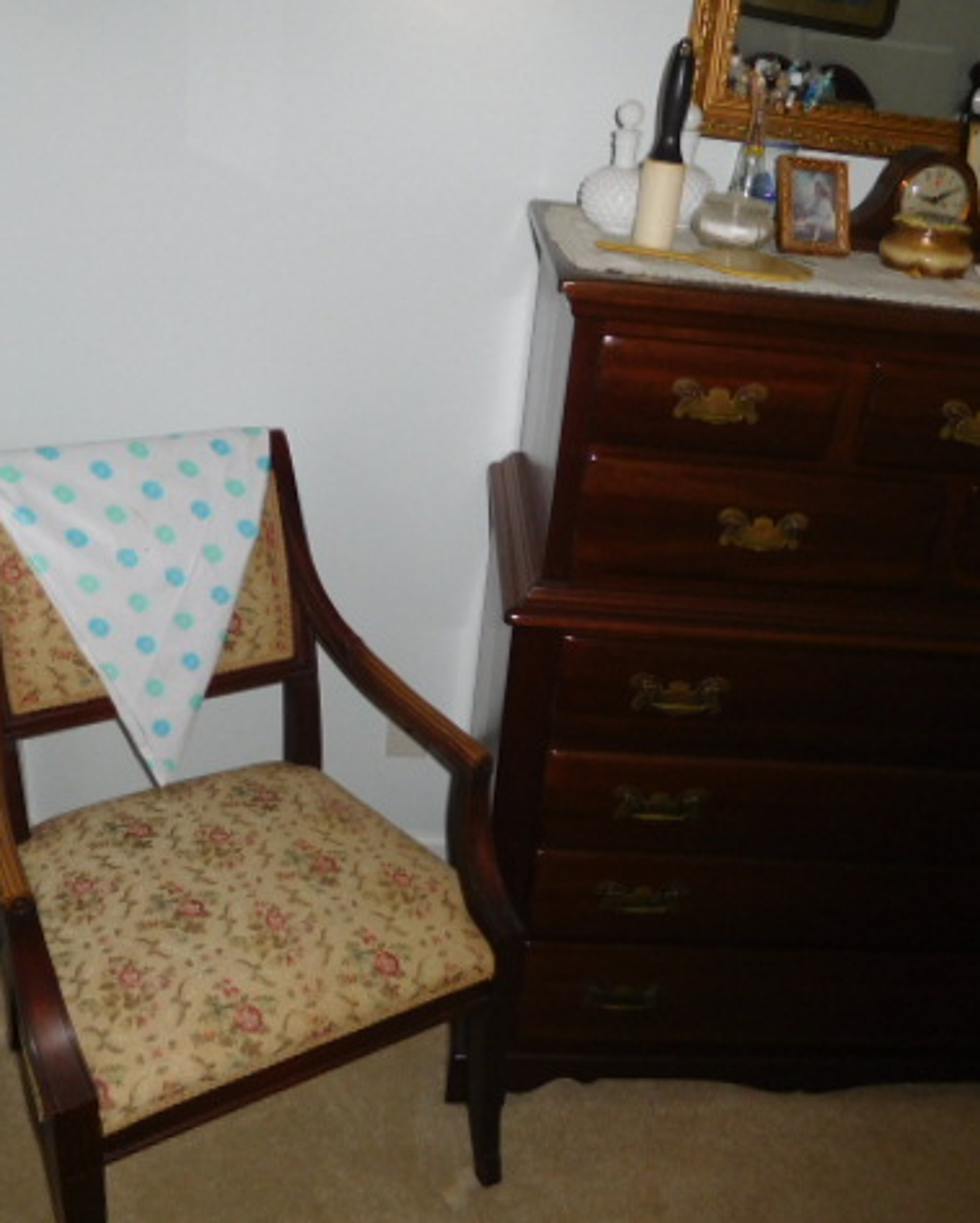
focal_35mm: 33
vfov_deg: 54.2
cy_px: 610
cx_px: 556
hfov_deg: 44.5
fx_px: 1195
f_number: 3.4
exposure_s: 1/30
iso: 200
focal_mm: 4.5
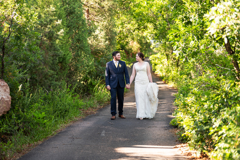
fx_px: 613
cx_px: 120
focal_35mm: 92
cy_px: 80
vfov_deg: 14.8
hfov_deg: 22.2
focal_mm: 92
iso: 100
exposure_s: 1/160
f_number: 2.8
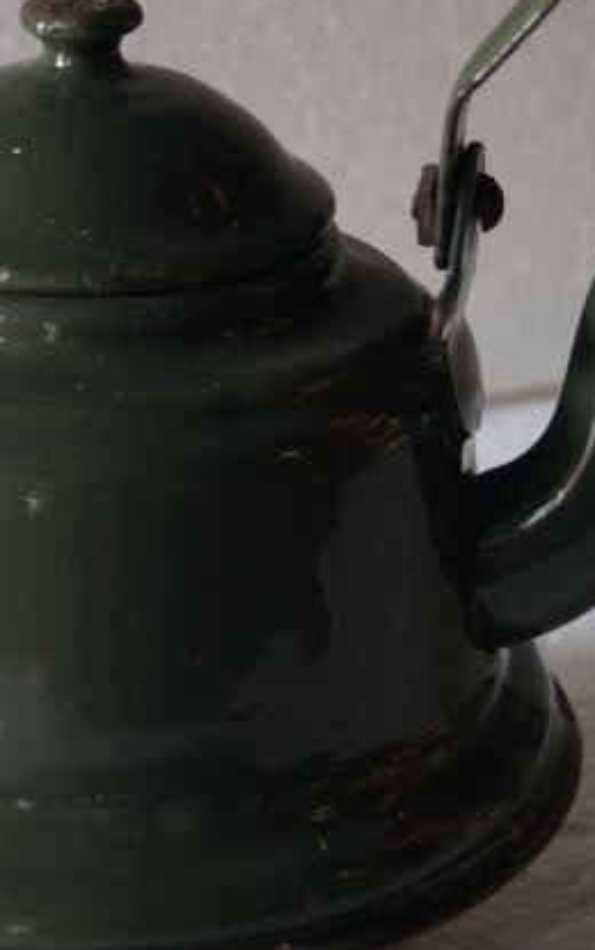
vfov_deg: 20.9
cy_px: 338
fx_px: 2564
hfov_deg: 13.2
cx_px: 146
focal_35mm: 99
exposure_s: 1/60
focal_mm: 28
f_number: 4.5
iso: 1250
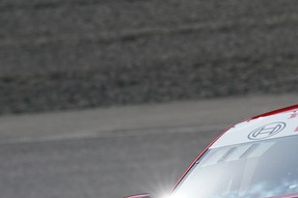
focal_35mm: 1244
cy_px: 162
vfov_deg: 1.1
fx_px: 10291
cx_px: 373
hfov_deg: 1.7
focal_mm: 496
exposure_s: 1/640
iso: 200
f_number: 10
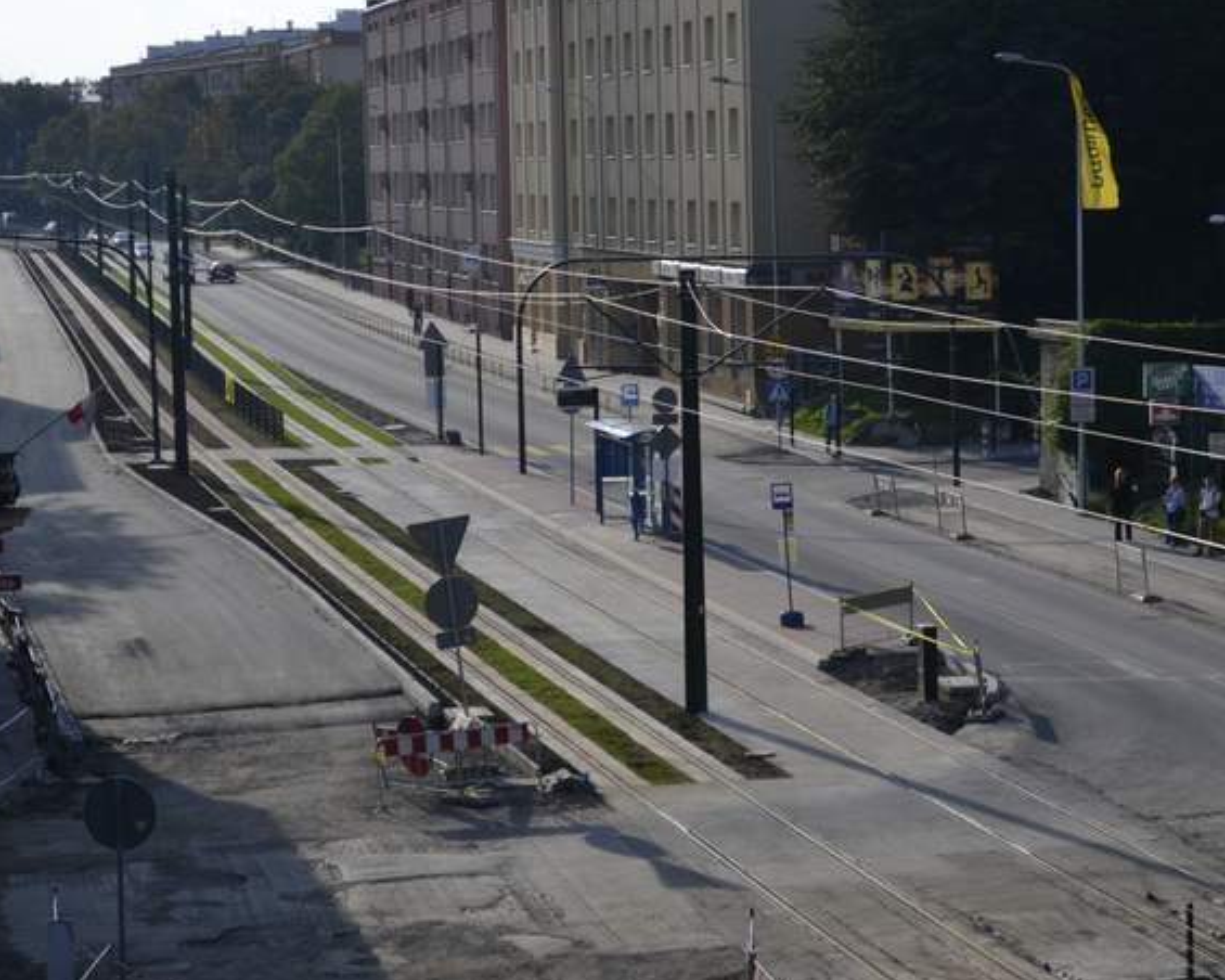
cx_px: 707
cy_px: 429
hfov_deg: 17.5
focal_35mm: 110
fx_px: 3976
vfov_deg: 14.0
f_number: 6.3
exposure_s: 1/1600
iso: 400
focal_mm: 55
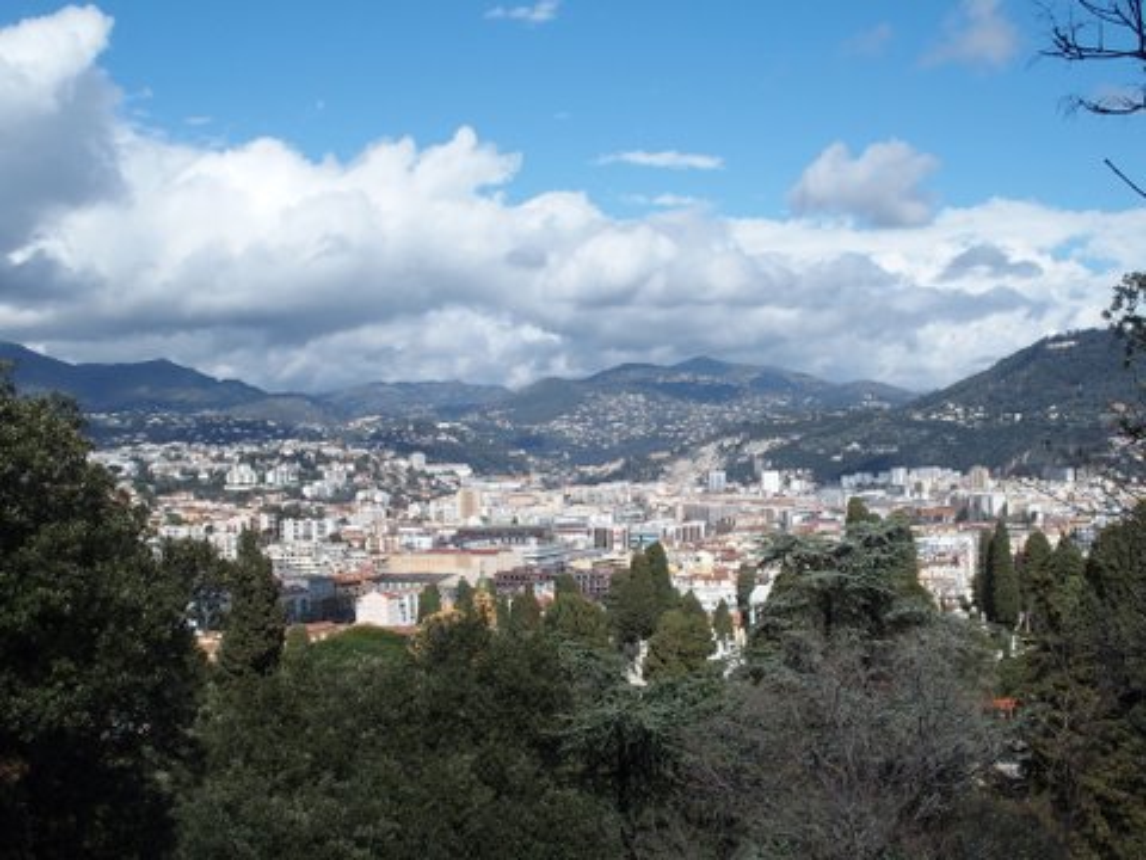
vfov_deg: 31.5
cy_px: 430
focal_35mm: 46
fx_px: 1523
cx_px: 573
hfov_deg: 41.2
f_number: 4.5
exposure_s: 1/1000
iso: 100
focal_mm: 9.8
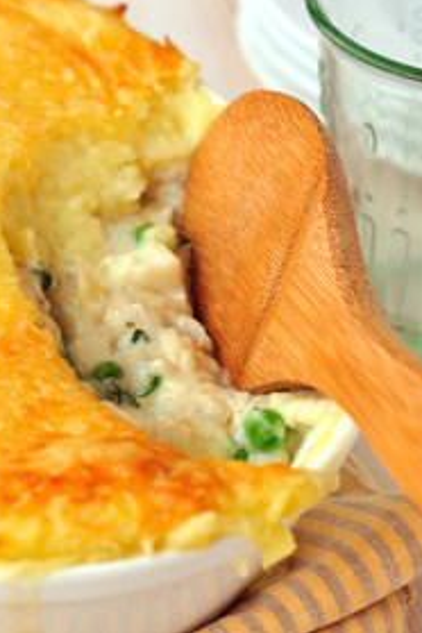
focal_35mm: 114
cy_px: 315
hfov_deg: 12.0
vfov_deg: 17.9
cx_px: 128
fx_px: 2004
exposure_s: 1/8
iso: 100
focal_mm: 50
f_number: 5
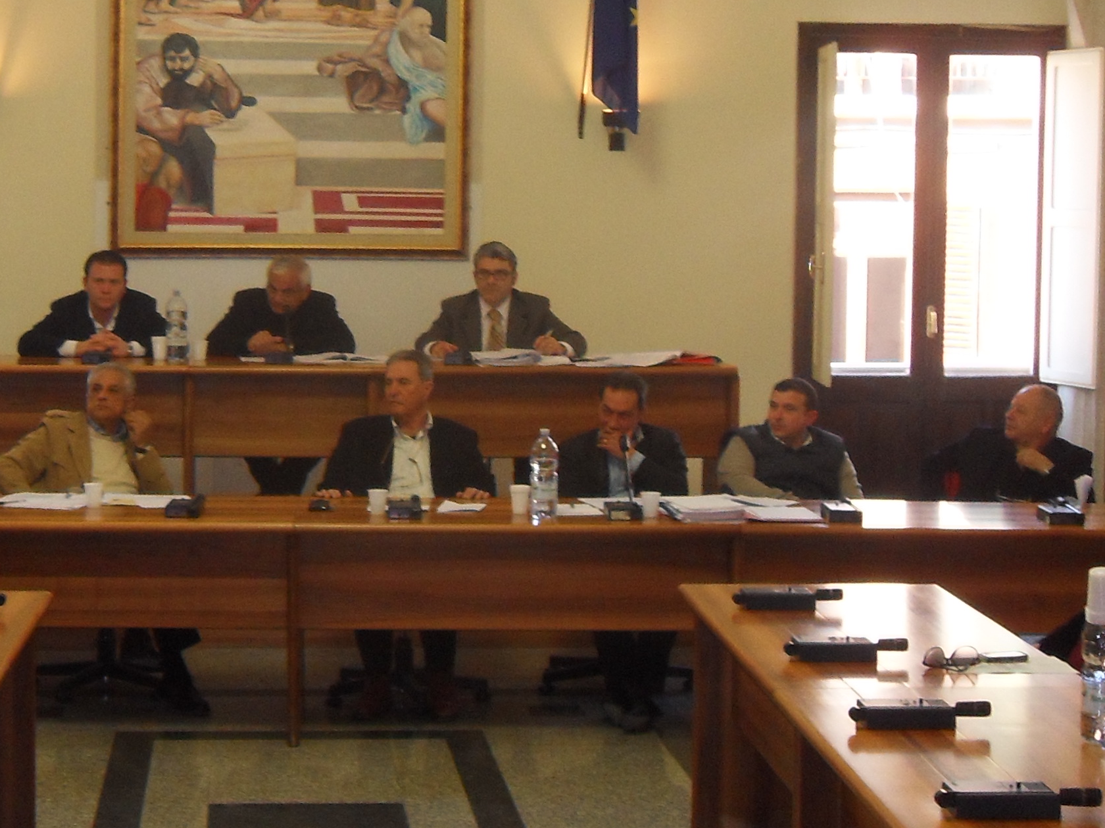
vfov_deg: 19.4
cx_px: 364
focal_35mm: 76
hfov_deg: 25.5
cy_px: 342
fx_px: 2426
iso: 240
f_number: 3.5
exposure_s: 1/45
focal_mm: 6.3
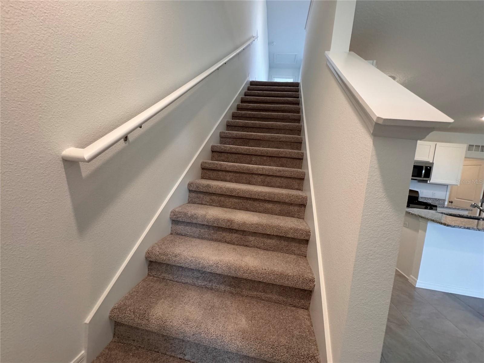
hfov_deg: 102.1
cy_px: 182
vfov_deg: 85.7
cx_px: 242
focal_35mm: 14
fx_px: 196
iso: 250
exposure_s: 1/120
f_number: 2.2
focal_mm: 2.22
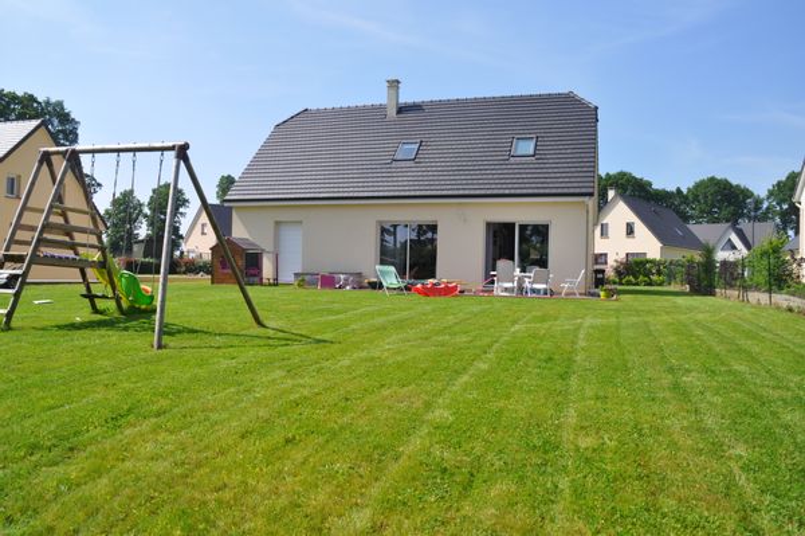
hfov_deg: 67.4
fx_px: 603
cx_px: 402
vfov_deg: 47.9
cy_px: 268
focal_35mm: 27
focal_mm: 18
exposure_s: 1/320
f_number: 9
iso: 200
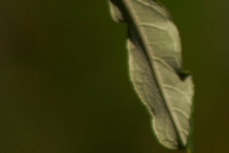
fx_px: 24768
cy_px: -97
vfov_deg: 0.4
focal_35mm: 3894
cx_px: 345
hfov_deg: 0.5
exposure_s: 1/1000
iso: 400
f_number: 11
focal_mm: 600
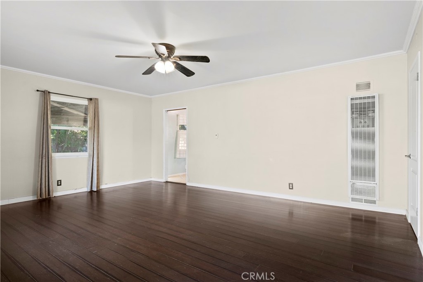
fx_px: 235
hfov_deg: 84.0
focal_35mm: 20
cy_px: 141
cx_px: 212
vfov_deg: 61.9
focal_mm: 20
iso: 320
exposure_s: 2
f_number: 9.5
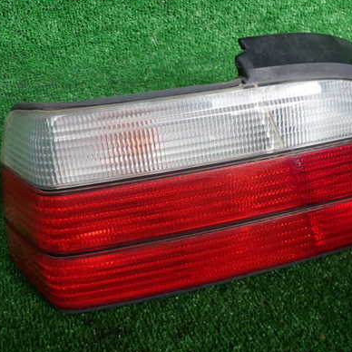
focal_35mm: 41
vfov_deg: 40.9
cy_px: 176
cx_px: 220
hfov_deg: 40.6
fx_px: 472
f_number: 2.3
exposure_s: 1/40
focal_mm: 5.4
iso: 200
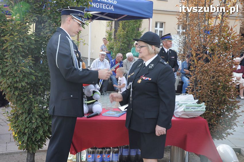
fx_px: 345
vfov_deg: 26.4
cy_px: 81
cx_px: 122
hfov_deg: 38.9
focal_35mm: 51
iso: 400
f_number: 6.3
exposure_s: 1/160
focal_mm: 34
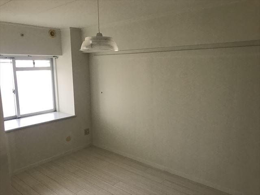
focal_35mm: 28
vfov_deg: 49.7
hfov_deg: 63.4
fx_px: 210
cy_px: 98
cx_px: 130
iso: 32
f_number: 1.8
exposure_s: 1/24
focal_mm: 3.99
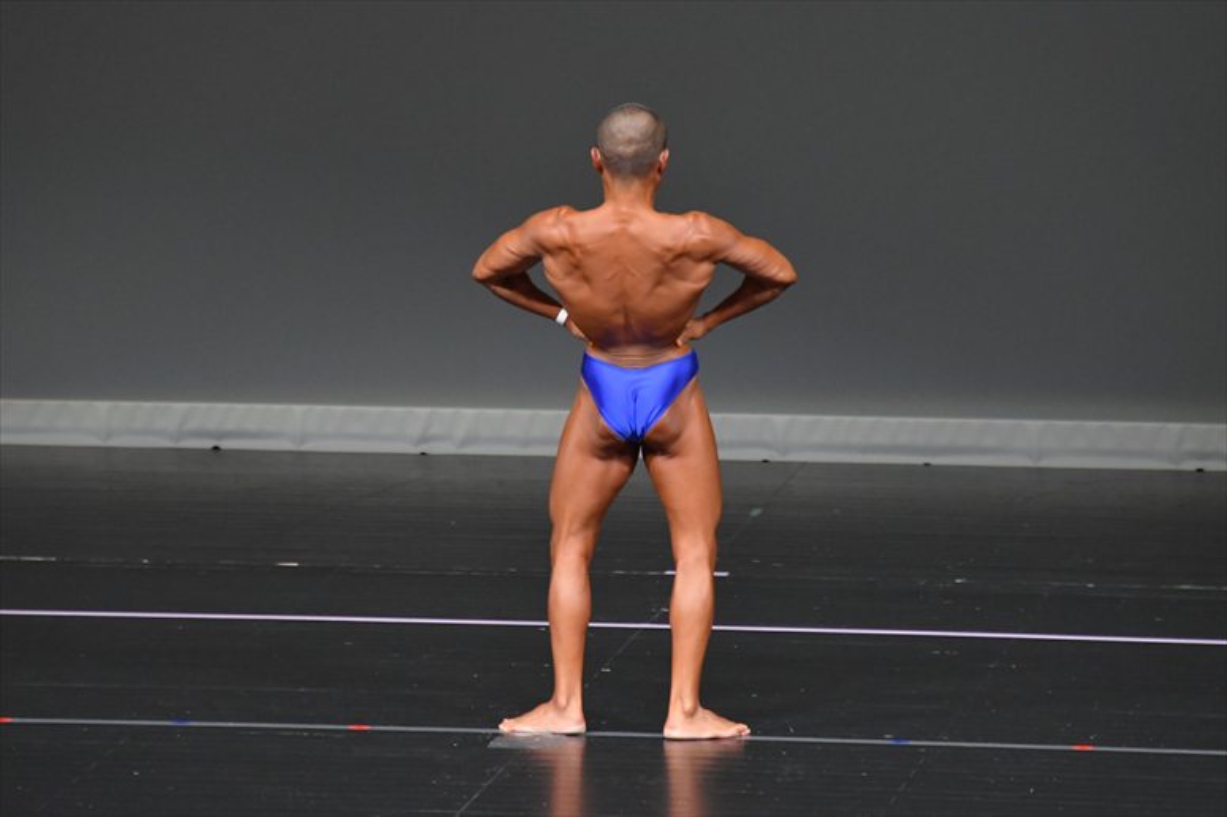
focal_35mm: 345
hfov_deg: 6.0
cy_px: 408
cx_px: 614
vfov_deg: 4.0
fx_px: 11753
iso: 4000
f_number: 5.6
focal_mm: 230
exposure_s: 1/400
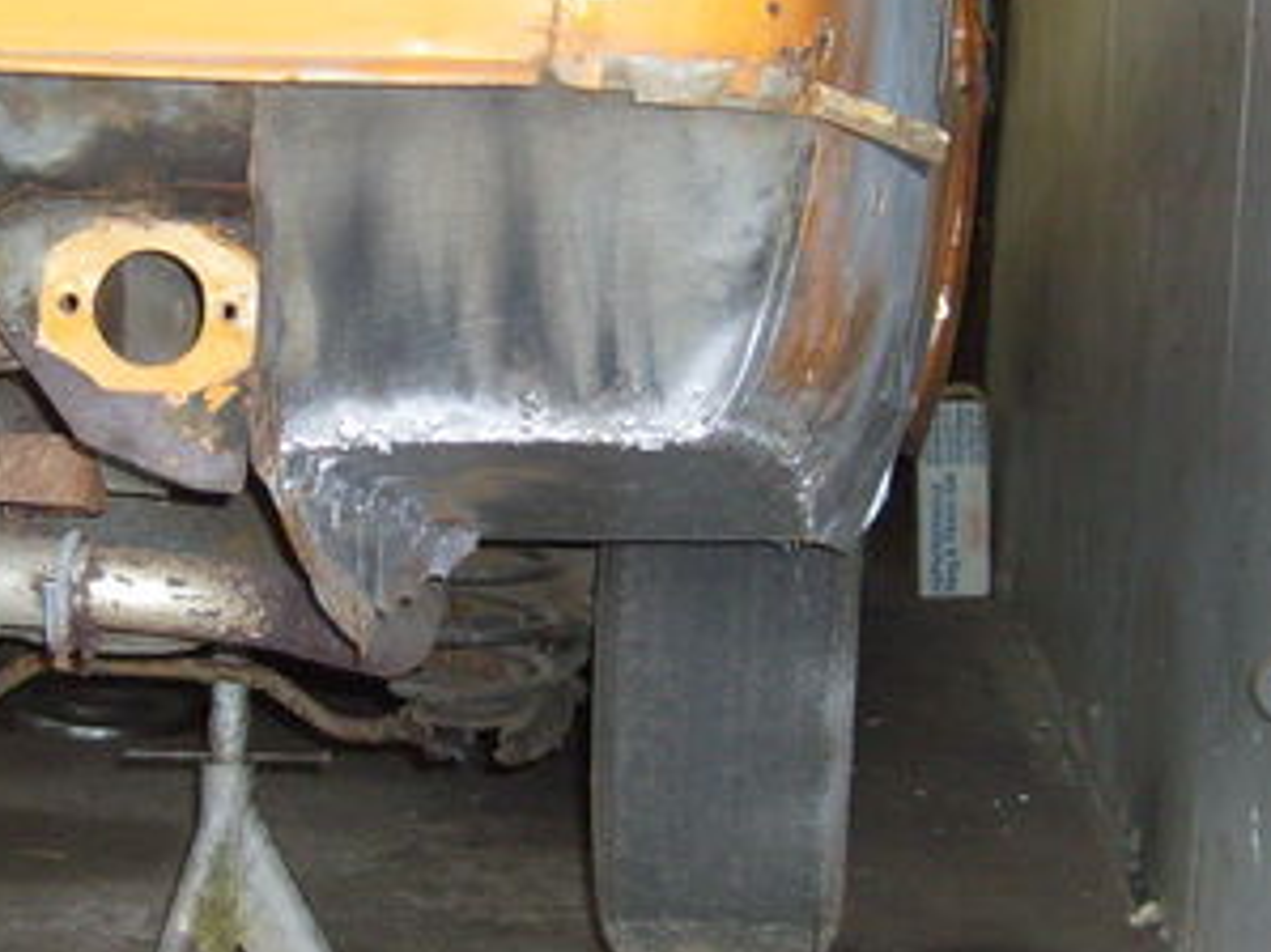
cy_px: 421
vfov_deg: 19.6
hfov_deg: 26.0
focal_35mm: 75
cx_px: 519
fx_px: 2753
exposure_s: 1/45
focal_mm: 5.8
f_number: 2.8
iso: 100
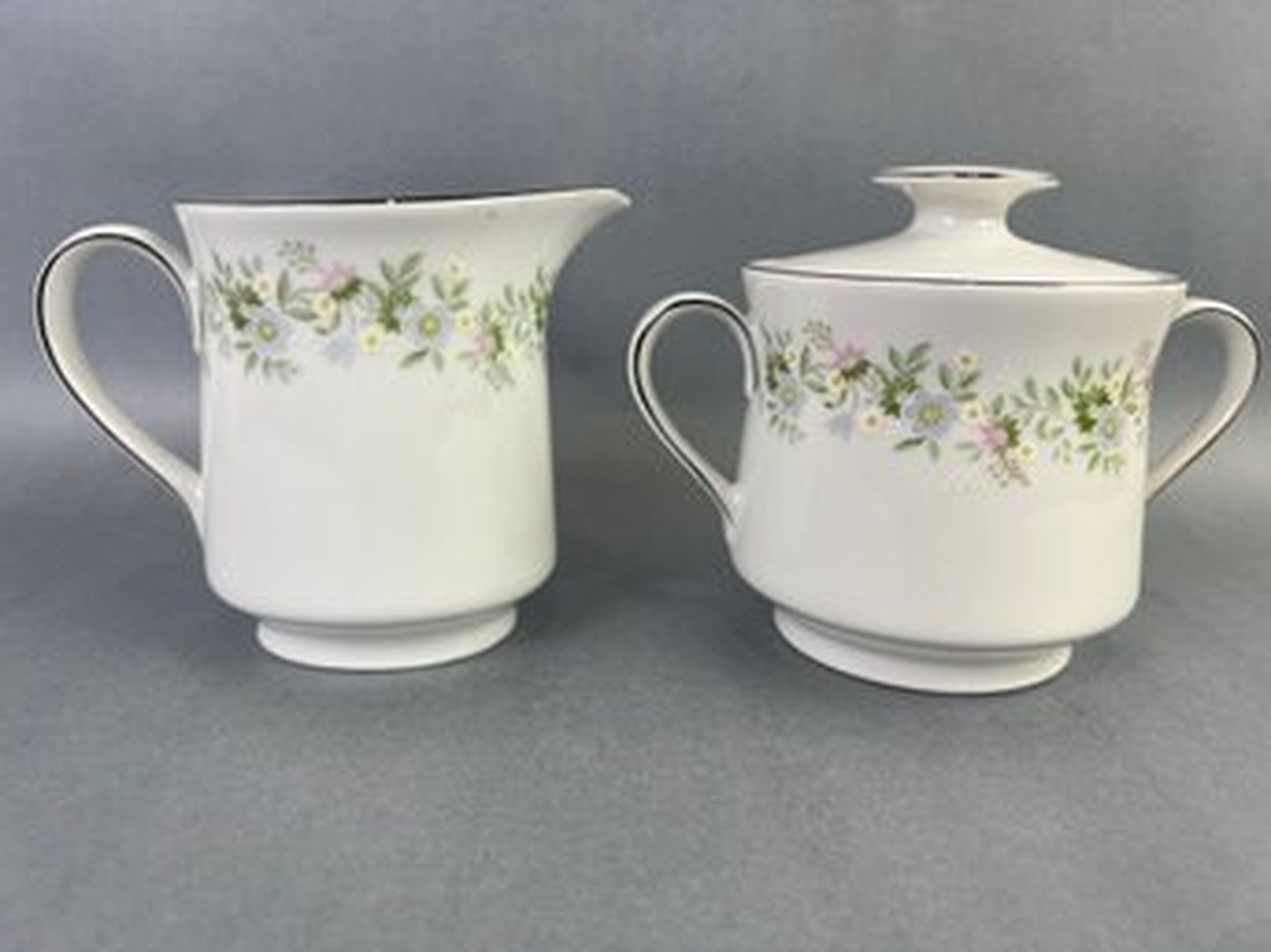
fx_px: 954
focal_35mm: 26
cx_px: 636
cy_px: 476
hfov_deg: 67.3
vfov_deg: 53.0
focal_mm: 5.7
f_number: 1.5
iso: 40
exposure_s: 1/228
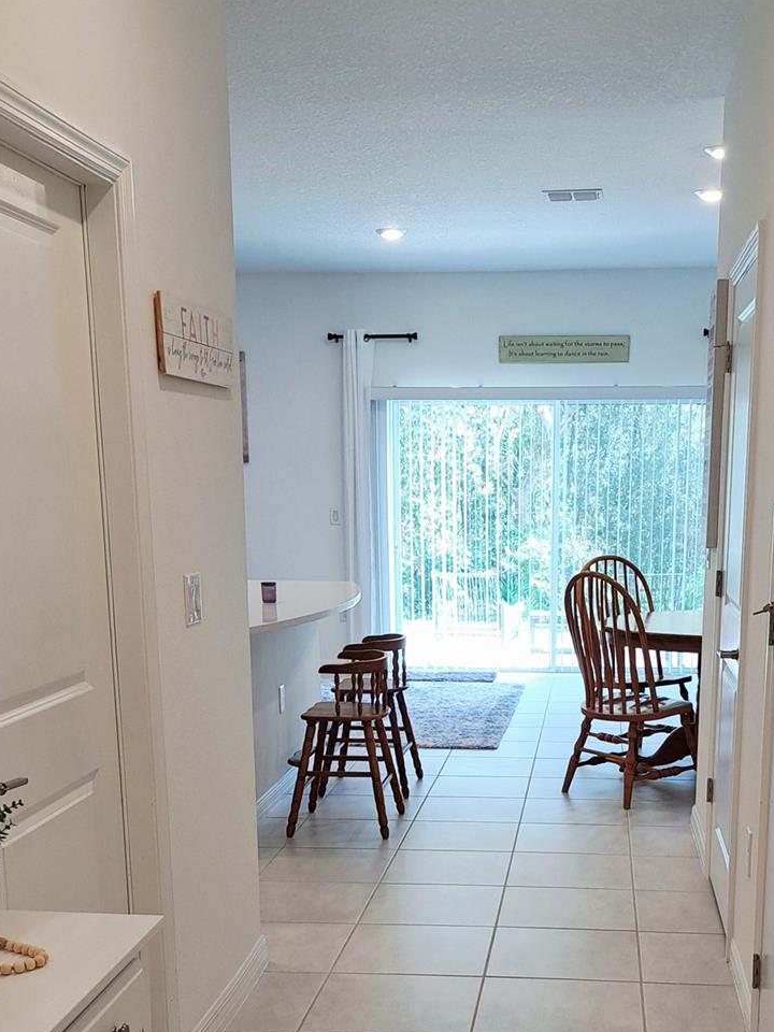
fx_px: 894
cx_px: 383
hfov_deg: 46.8
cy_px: 539
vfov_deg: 59.9
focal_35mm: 30
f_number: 1.8
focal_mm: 5.23
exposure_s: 1/60.2
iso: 50
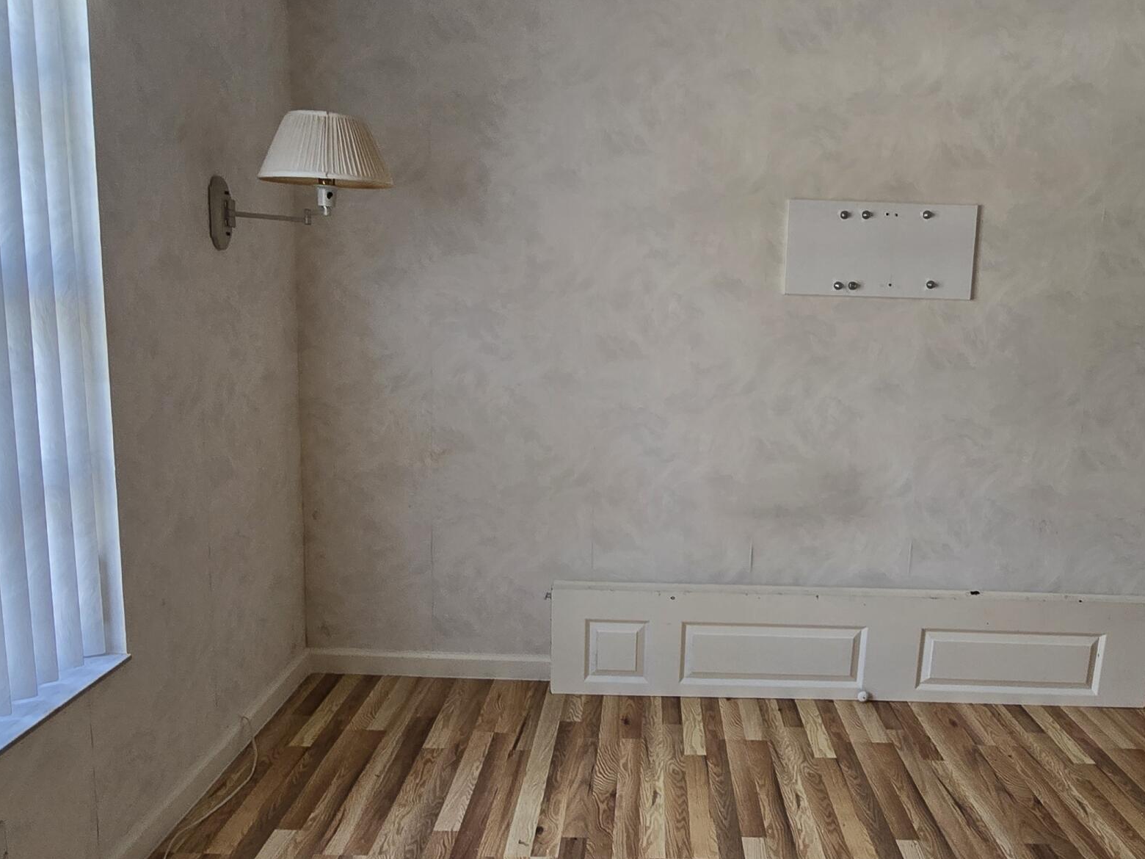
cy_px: 447
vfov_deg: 54.9
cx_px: 664
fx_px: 827
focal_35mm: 25
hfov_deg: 69.0
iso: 125
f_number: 2.2
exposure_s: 1/60
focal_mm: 2.2
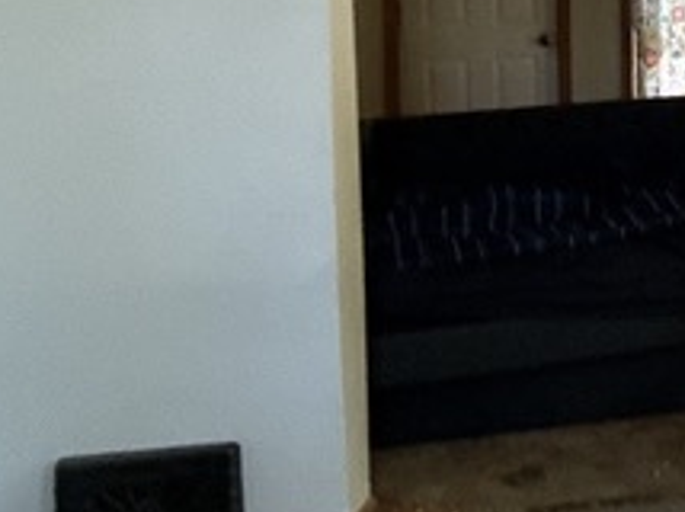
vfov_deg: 21.0
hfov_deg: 22.9
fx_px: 1324
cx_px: 1056
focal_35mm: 67
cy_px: -26
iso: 320
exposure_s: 1/64
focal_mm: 2.22
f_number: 2.2
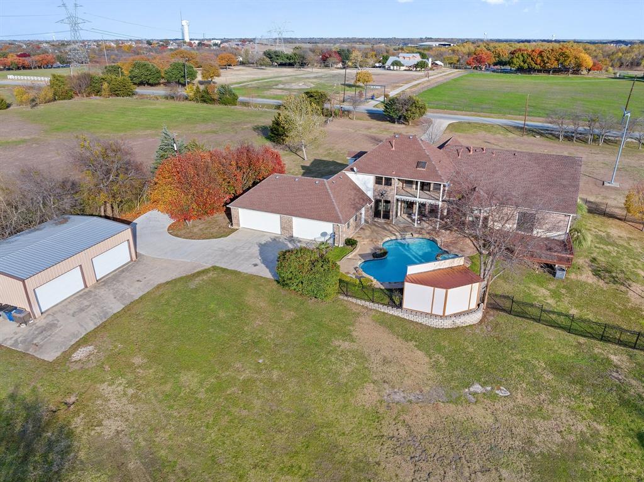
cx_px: 322
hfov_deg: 71.6
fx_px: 446
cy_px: 241
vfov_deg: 56.7
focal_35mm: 24
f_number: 9
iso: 100
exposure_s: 1/80
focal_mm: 12.29
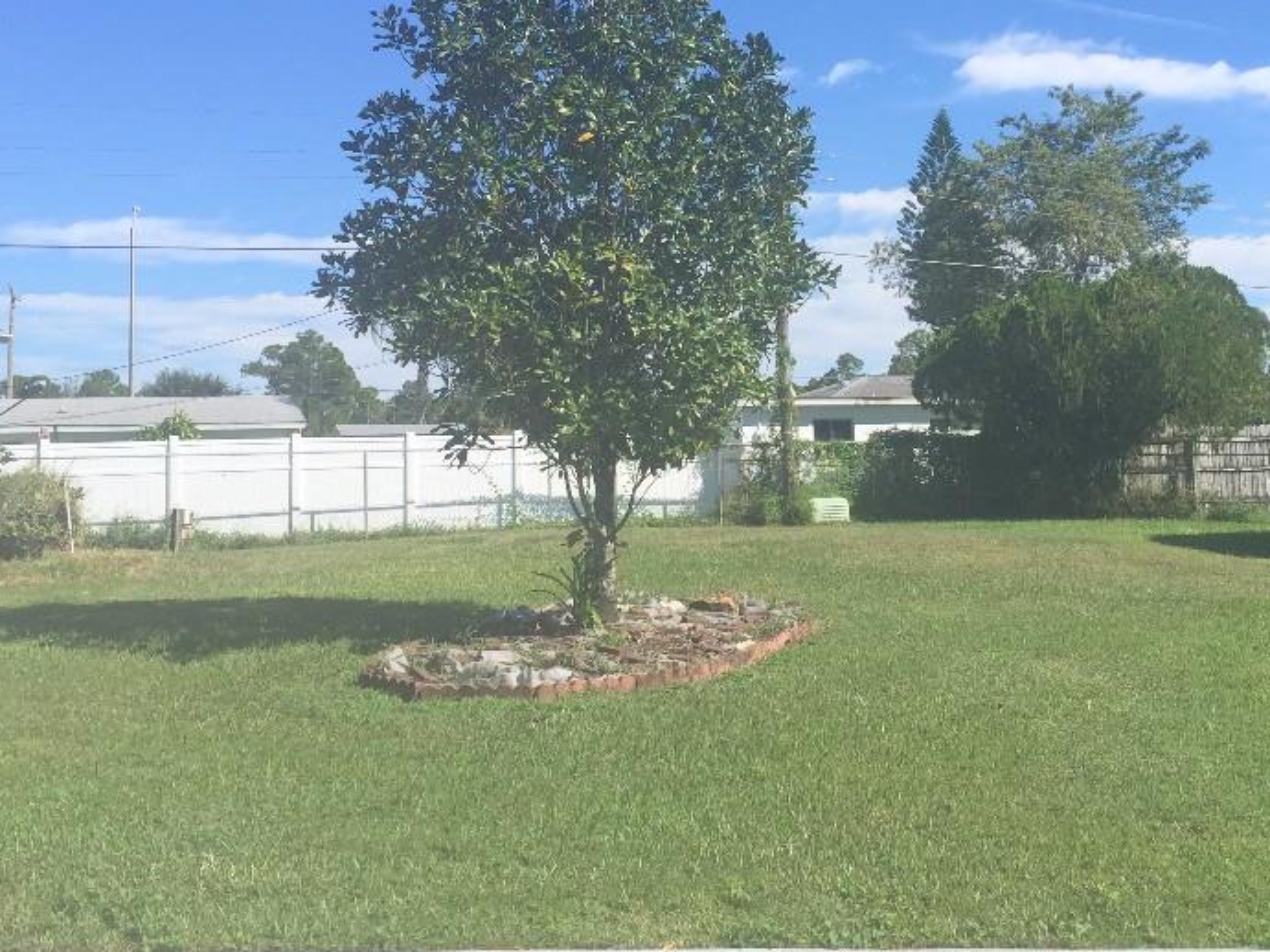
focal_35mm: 43
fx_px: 1577
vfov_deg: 33.4
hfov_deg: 43.6
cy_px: 368
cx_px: 779
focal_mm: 4.15
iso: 32
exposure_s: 1/2326
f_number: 2.2
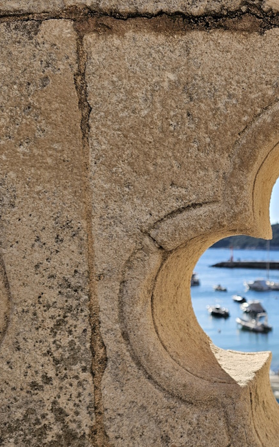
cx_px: 300
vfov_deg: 41.1
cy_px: 350
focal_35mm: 47
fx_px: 572
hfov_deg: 25.6
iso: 10
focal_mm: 6.3
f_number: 1.7
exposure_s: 1/525
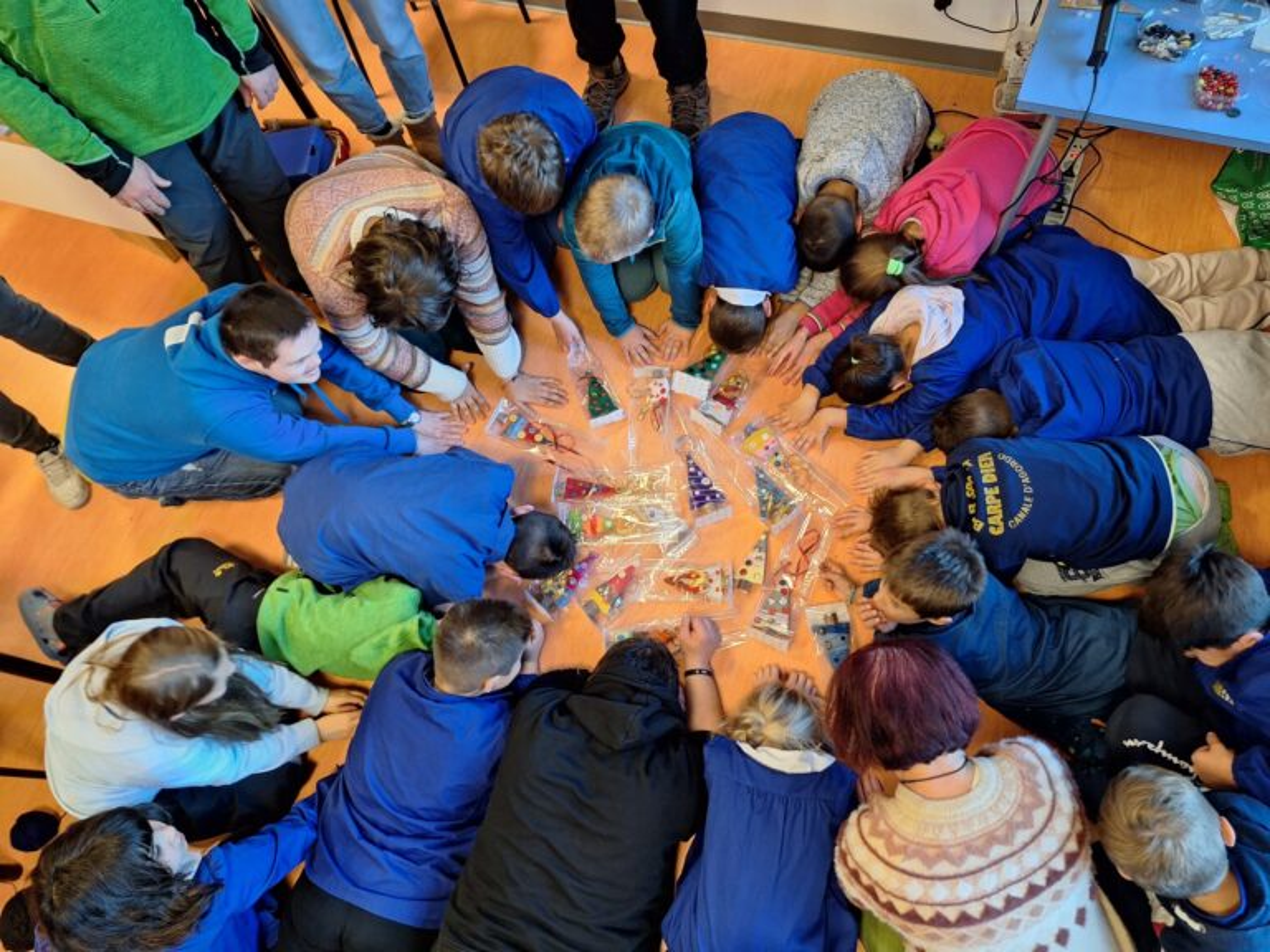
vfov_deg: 58.9
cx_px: 635
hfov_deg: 73.9
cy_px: 476
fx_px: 844
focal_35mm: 23
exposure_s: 1/50
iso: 200
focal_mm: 5.54
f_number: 1.8
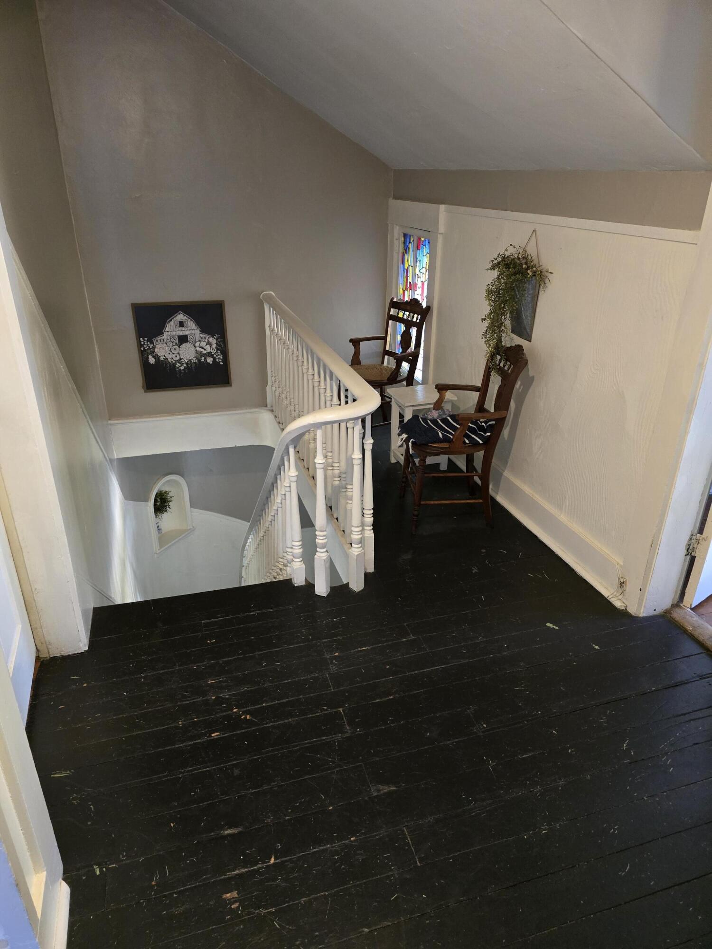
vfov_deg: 73.9
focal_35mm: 23
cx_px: 356
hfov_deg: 58.9
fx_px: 631
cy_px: 474
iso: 800
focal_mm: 6.3
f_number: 1.7
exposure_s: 1/60
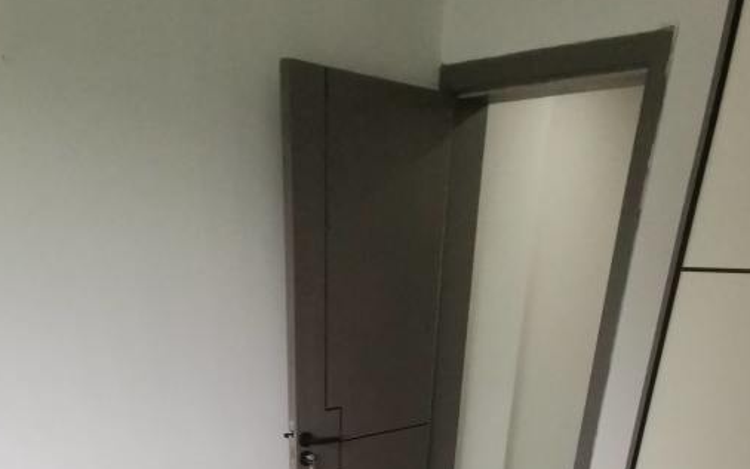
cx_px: 336
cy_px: 781
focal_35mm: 38
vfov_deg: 23.3
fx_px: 777
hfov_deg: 51.5
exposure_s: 1/50
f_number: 2.2
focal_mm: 2.23
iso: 200
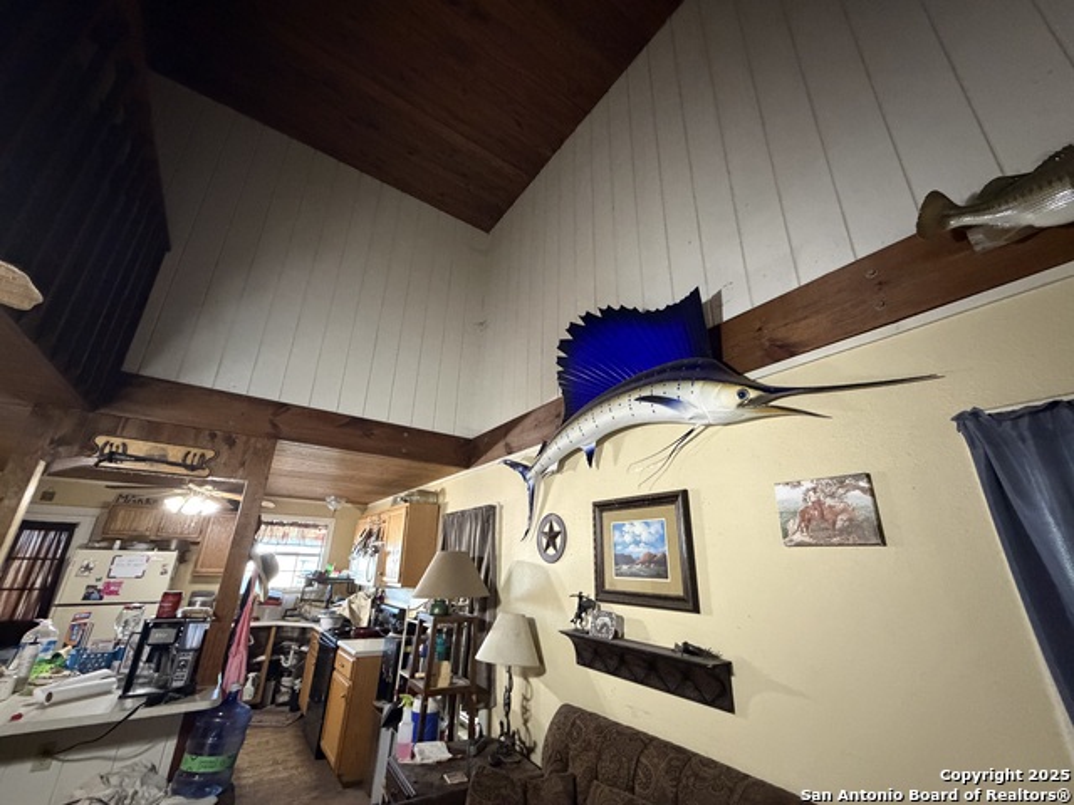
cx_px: 537
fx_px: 434
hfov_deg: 102.1
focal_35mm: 14
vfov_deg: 85.7
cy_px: 402
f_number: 2.2
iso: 1000
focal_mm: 2.22
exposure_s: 1/40
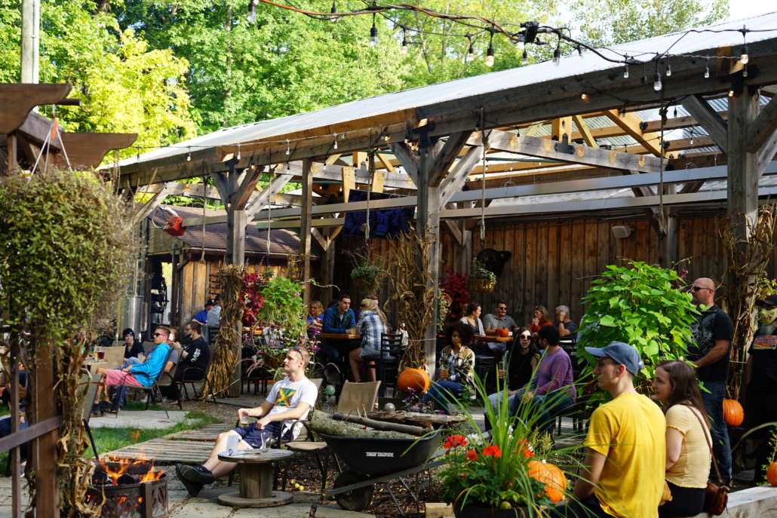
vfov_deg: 27.0
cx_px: 388
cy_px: 259
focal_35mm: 50
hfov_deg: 39.6
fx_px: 1079
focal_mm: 50
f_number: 4.5
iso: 100
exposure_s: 1/80
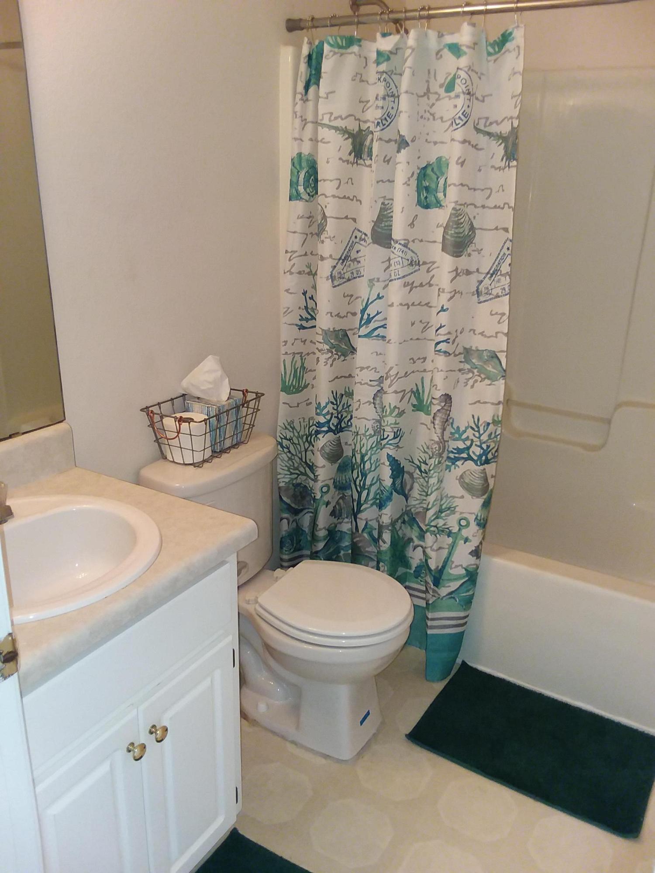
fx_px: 732
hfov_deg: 48.2
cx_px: 328
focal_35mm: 29
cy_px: 436
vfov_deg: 61.7
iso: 80
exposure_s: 1/30
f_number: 1.9
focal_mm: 2.47
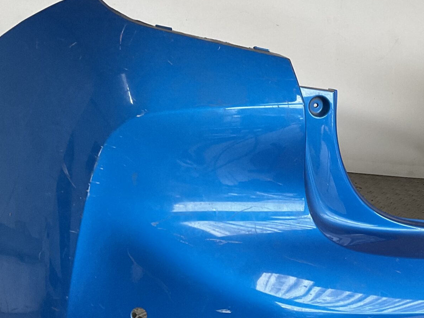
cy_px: 233
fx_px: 759
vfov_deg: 23.4
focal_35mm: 62
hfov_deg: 30.5
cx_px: 333
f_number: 1.8
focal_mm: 3
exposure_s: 1/60
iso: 50
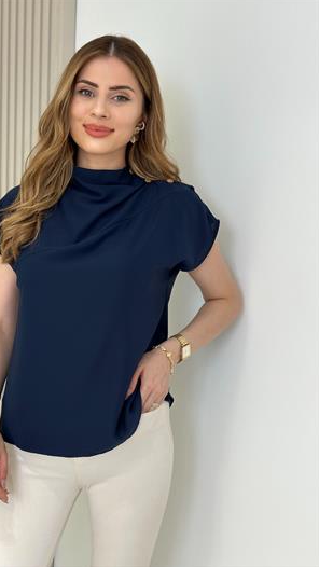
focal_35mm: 53
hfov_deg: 22.6
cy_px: 283
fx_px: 797
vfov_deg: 39.2
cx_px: 108
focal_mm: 6.86
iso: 64
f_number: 1.78
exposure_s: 1/130
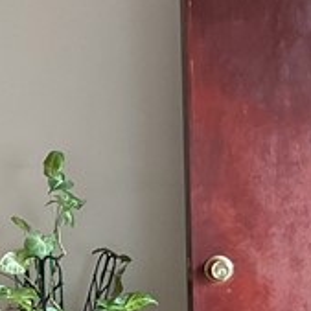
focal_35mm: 155
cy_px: 258
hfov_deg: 10.3
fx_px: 1576
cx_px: -326
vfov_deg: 11.2
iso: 64
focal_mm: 3
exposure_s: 1/60
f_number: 1.8
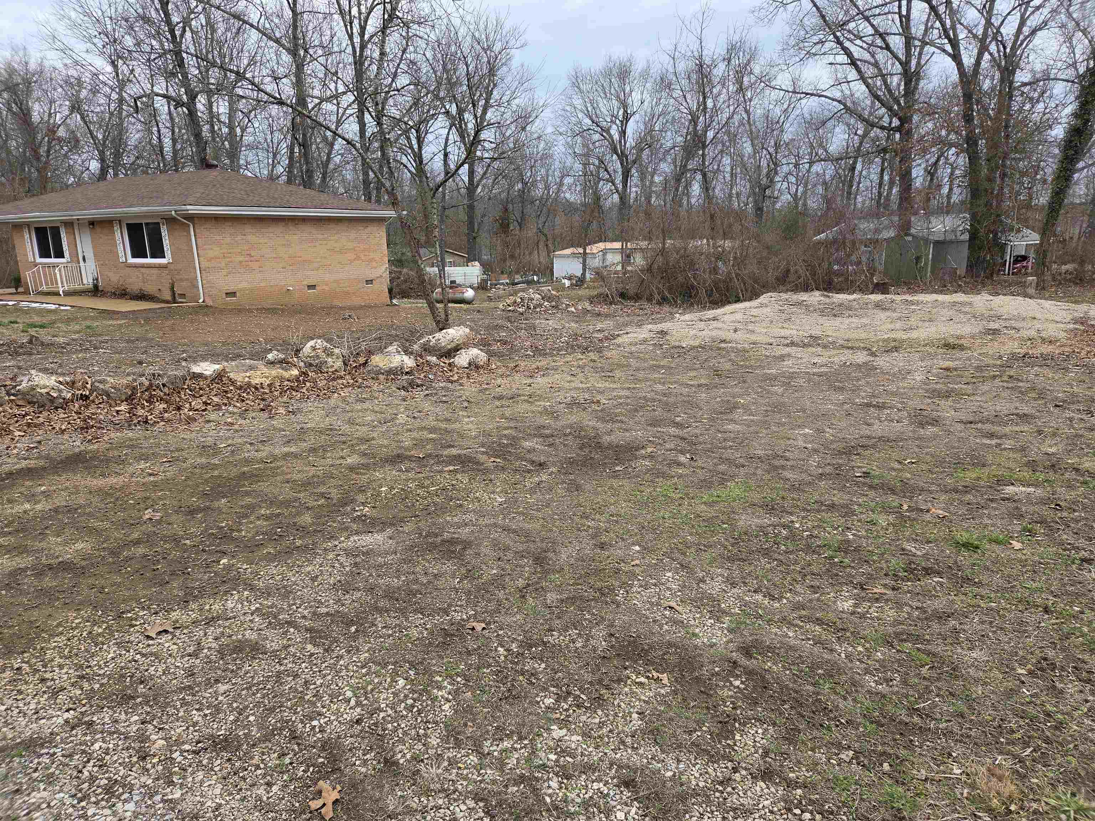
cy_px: 410
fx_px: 728
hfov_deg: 73.9
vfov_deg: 58.9
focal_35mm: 23
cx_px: 548
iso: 80
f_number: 1.8
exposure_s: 1/1002
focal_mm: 5.4
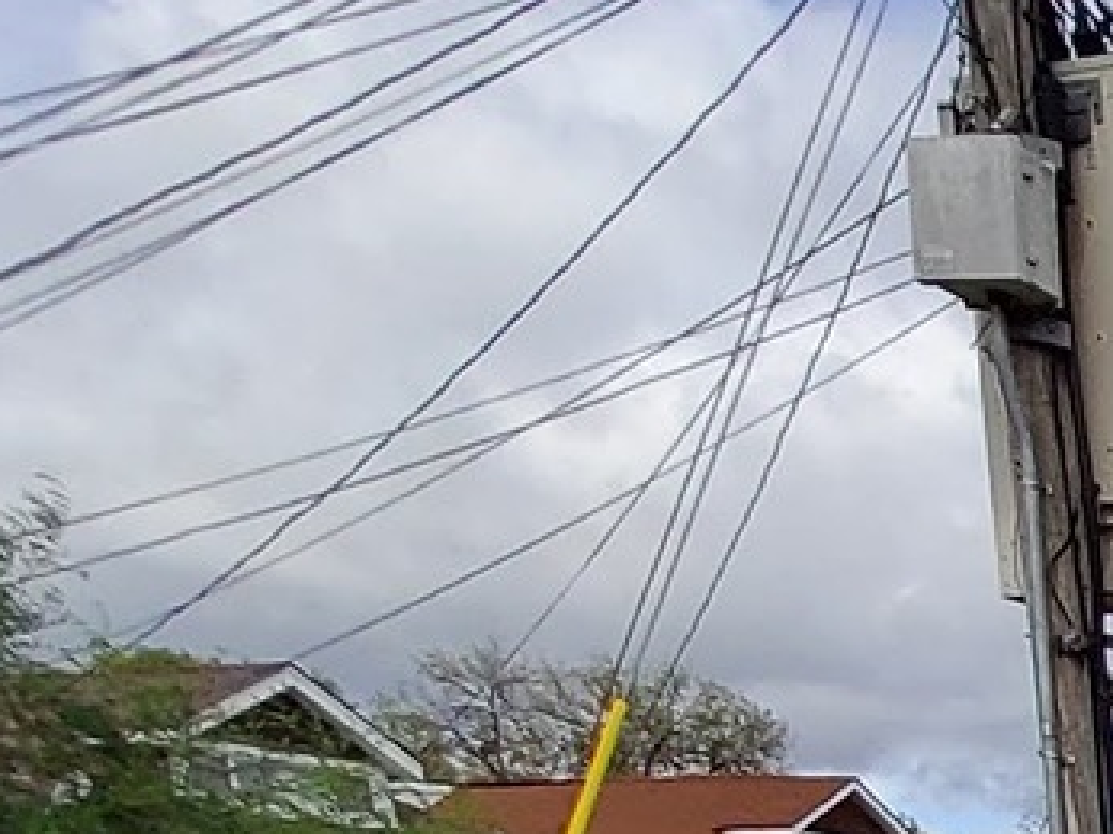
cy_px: 1443
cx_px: 2098
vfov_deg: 20.4
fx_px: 1736
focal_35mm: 54
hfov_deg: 20.8
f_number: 2.2
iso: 50
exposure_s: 1/1123
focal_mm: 1.13
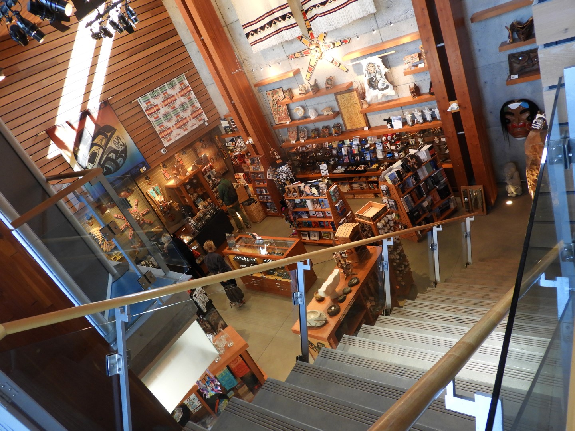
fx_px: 399
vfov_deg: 56.8
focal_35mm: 24
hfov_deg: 71.6
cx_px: 288
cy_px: 216
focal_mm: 4.3
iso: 280
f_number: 3.3
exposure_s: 1/30
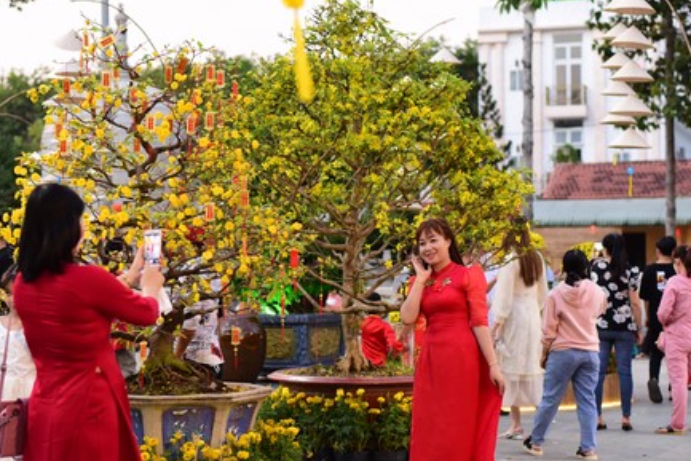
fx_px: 1440
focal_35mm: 75
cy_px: 290
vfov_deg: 18.2
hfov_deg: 27.0
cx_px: 292
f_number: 2.5
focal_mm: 50
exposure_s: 1/200
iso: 2000
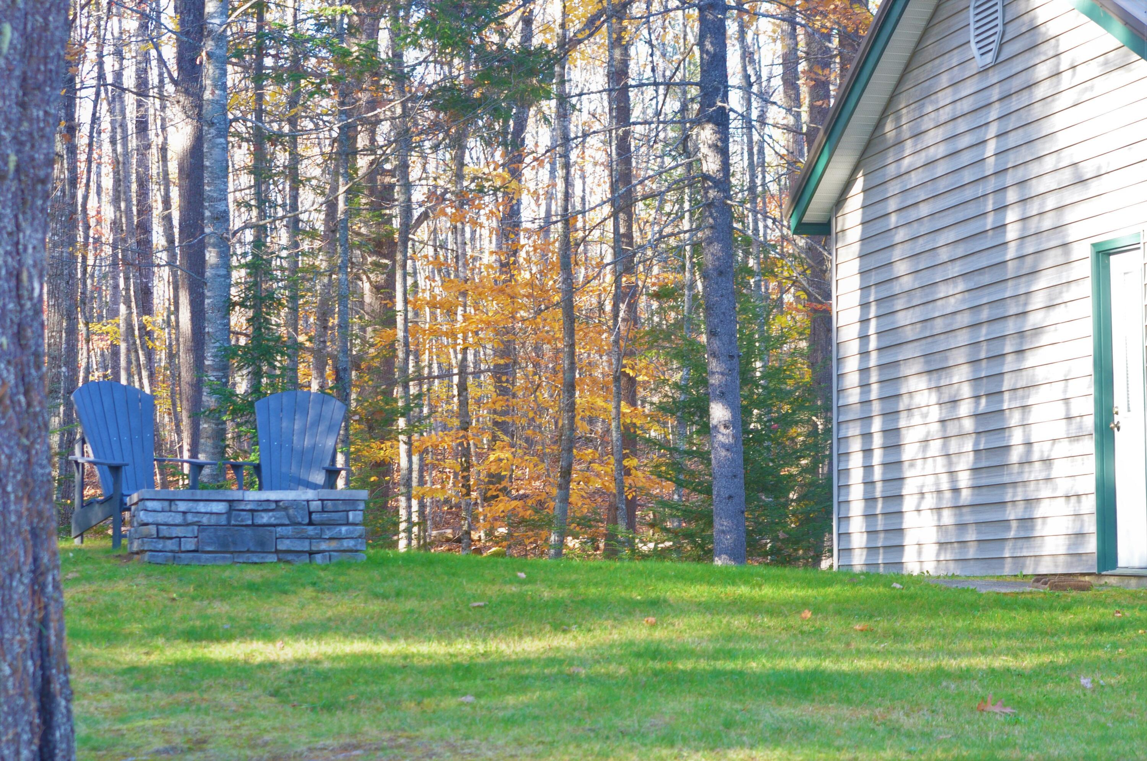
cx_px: 574
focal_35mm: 105
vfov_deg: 13.0
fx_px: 3341
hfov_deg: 19.5
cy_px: 380
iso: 400
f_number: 7.1
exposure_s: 1/30
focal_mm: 70
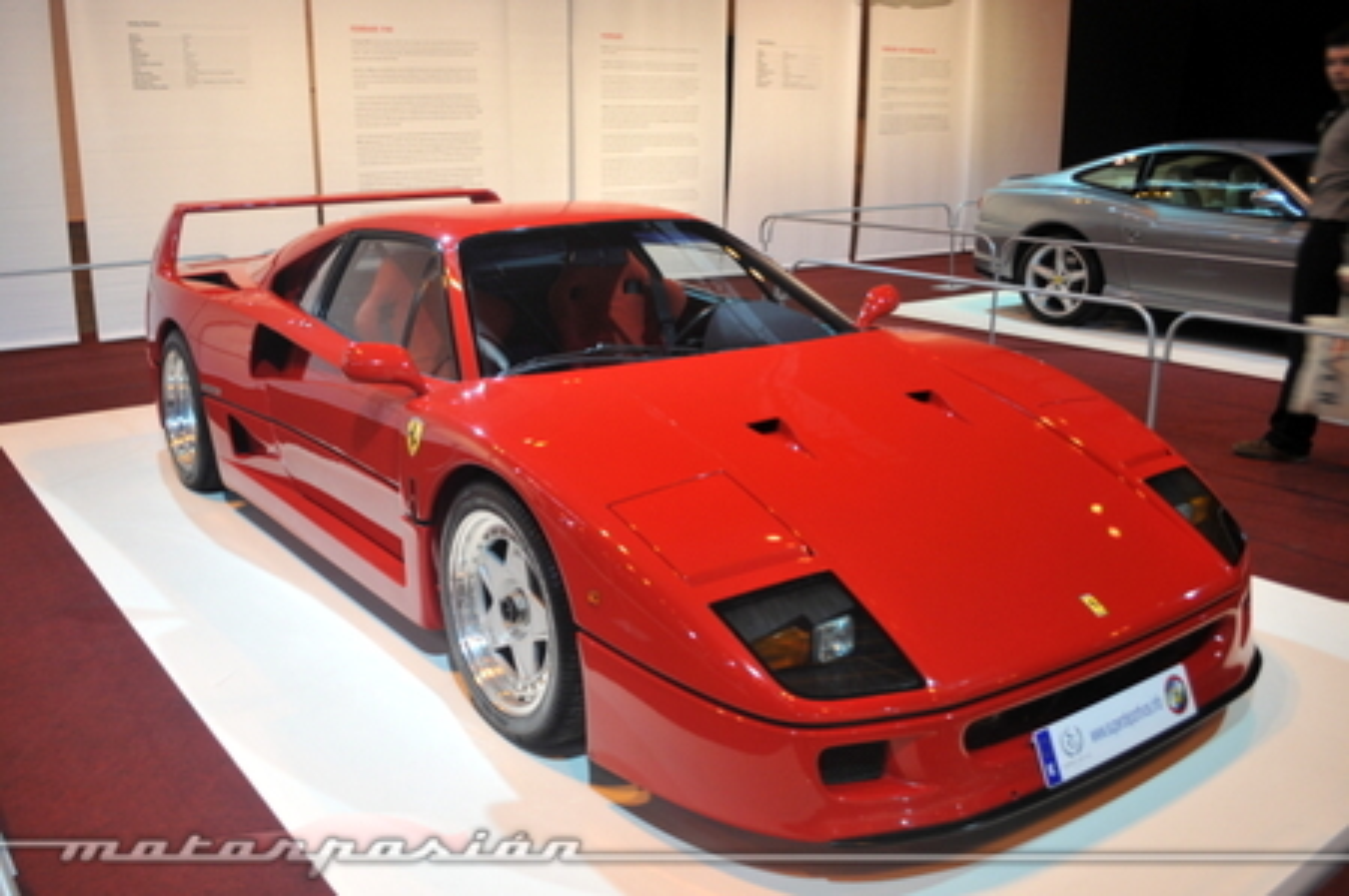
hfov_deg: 67.4
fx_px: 1011
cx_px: 674
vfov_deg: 47.8
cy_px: 448
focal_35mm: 27
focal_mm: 18
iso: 400
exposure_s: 1/25
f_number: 3.5
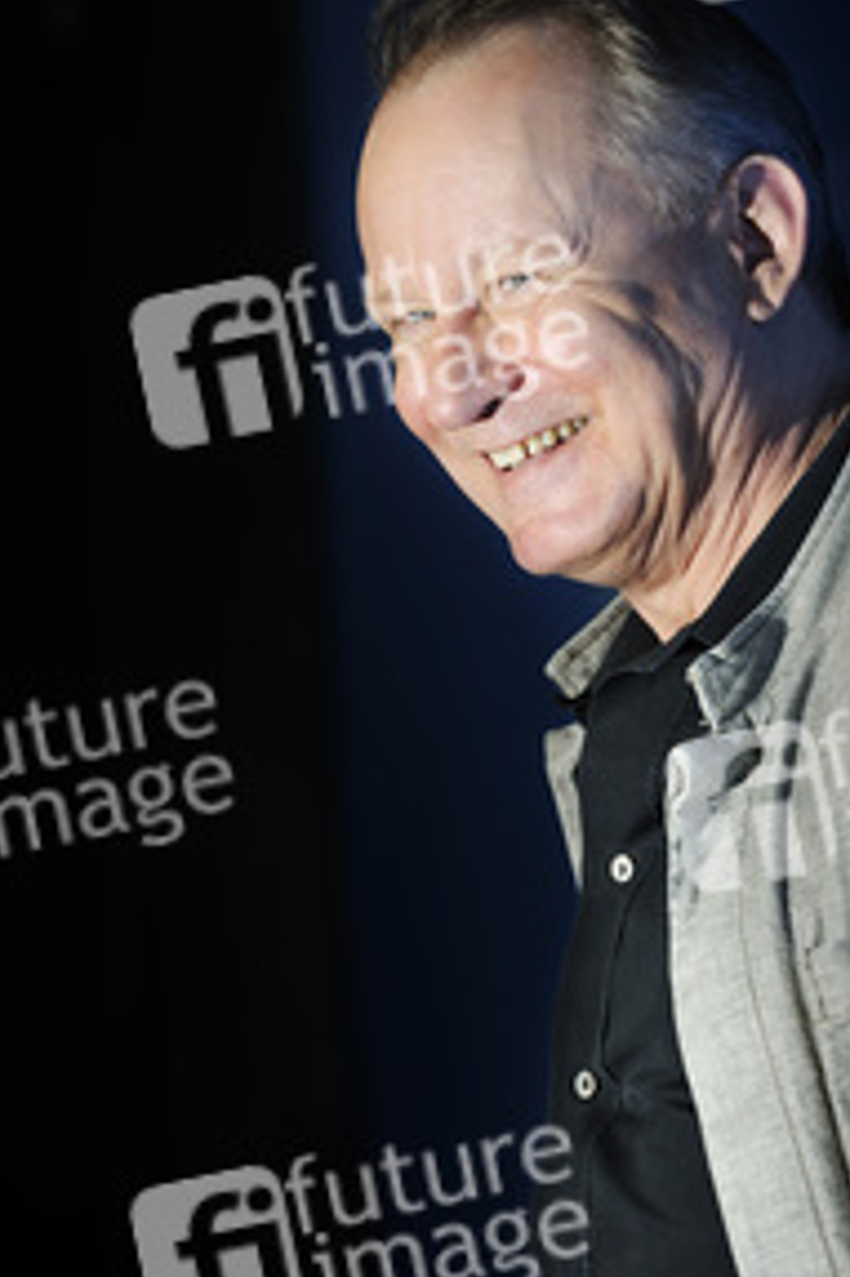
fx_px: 9892
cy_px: 565
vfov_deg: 7.4
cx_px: 490
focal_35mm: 279
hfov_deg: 4.9
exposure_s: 1/200
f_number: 5.6
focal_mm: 200
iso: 400
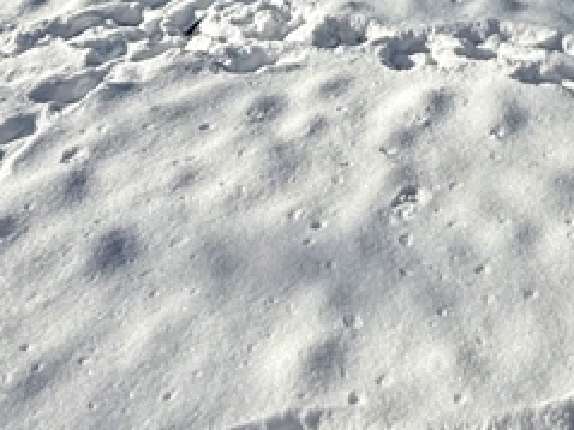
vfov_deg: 18.0
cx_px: 514
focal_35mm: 60
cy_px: -394
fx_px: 994
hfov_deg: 30.8
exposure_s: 1/1312
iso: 50
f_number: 2.2
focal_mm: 2.22
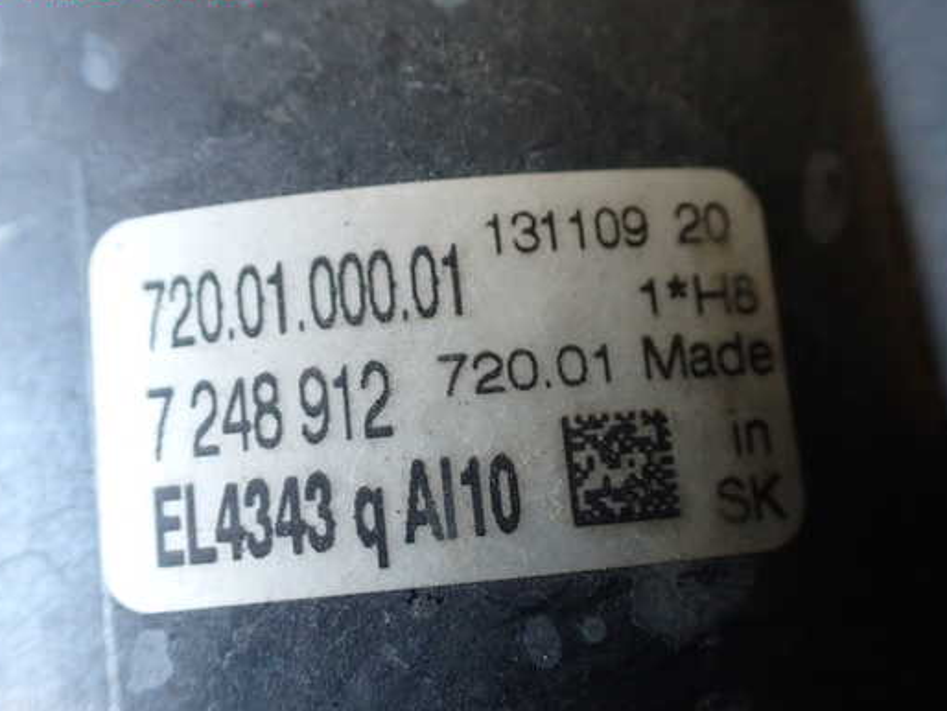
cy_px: 378
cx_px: 466
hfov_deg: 52.6
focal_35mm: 35
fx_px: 958
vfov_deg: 40.7
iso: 800
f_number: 2.3
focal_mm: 5.4
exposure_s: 1/125
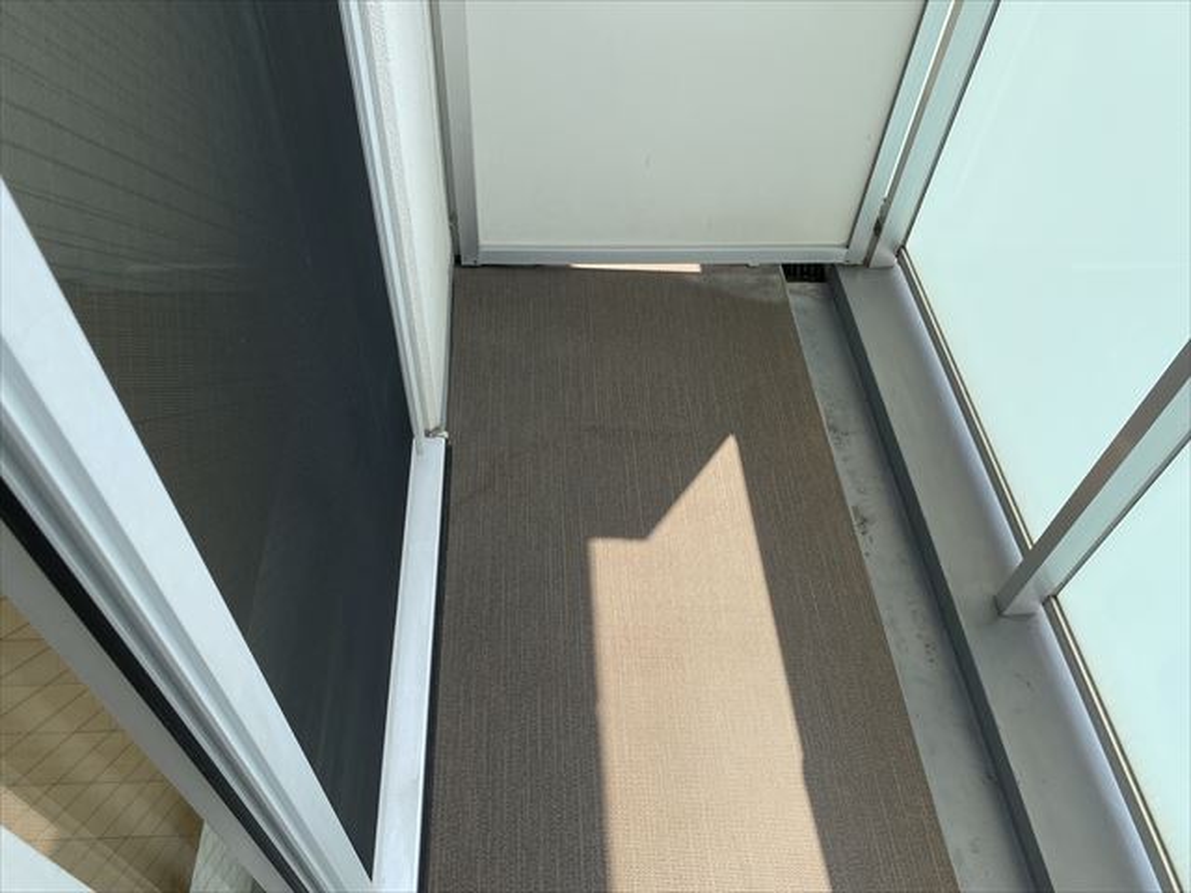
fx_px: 895
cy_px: 446
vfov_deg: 53.1
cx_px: 596
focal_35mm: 26
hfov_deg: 67.3
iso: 32
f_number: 1.8
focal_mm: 4.25
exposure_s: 1/990
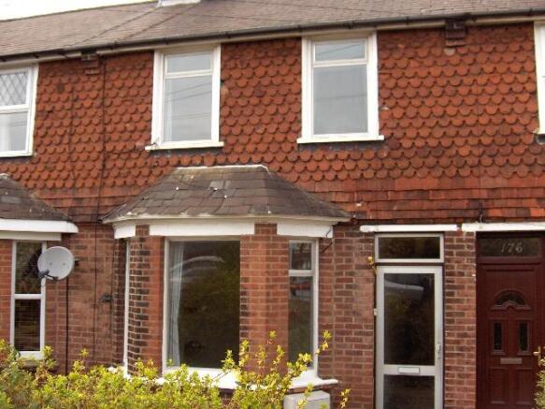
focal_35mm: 39
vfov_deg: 36.8
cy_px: 204
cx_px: 272
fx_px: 614
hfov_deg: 47.9
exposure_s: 1/469
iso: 100
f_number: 2.8
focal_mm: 8
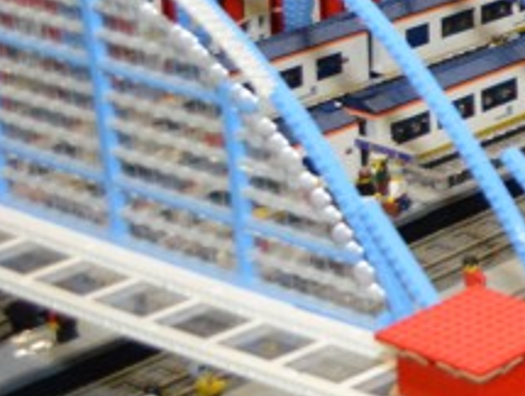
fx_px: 2233
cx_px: 1199
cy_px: -20
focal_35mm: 147
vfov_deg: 10.0
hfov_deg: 11.4
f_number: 4
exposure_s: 1/60
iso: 1800
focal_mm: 22
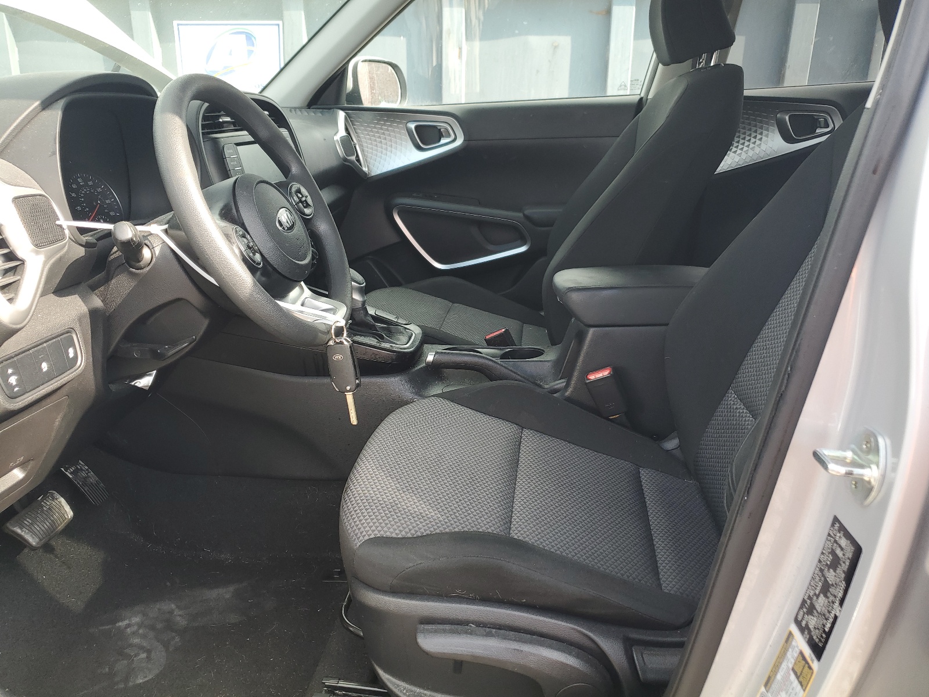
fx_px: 698
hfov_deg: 67.3
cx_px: 464
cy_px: 348
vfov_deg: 53.1
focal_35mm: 26
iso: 50
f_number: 1.5
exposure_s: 1/256
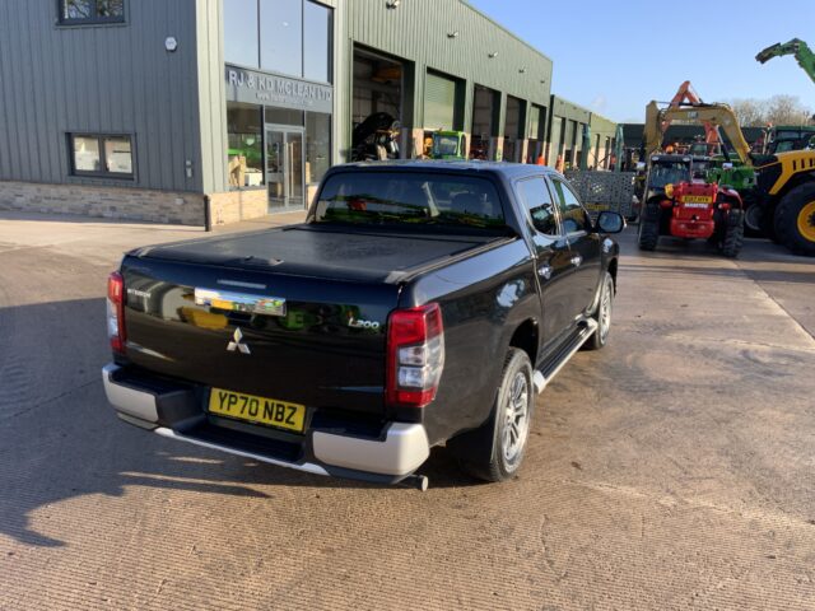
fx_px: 683
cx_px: 408
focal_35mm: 29
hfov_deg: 61.7
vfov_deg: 48.2
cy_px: 306
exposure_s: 1/412
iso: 16
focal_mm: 3
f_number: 1.8
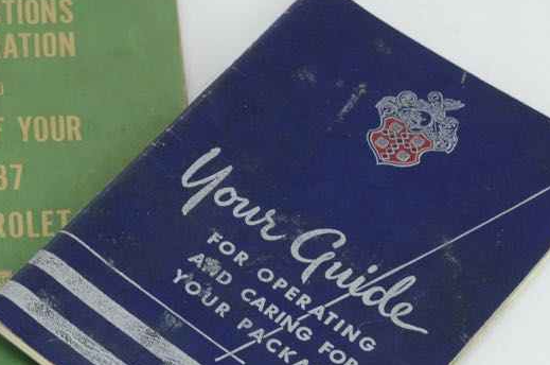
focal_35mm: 222
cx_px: 37
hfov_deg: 9.2
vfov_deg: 6.2
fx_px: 3385
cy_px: 132
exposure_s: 1/125
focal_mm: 60
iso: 640
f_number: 7.1
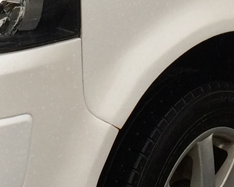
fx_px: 1233
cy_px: -26
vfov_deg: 8.6
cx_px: 138
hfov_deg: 10.8
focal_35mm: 178
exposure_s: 1/100
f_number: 2.2
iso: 40
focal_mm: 4.15
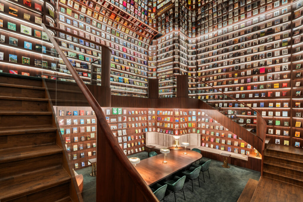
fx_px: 135
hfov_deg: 96.8
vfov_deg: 73.7
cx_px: 152
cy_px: 101
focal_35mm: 16
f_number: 14
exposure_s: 2
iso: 160
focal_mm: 16
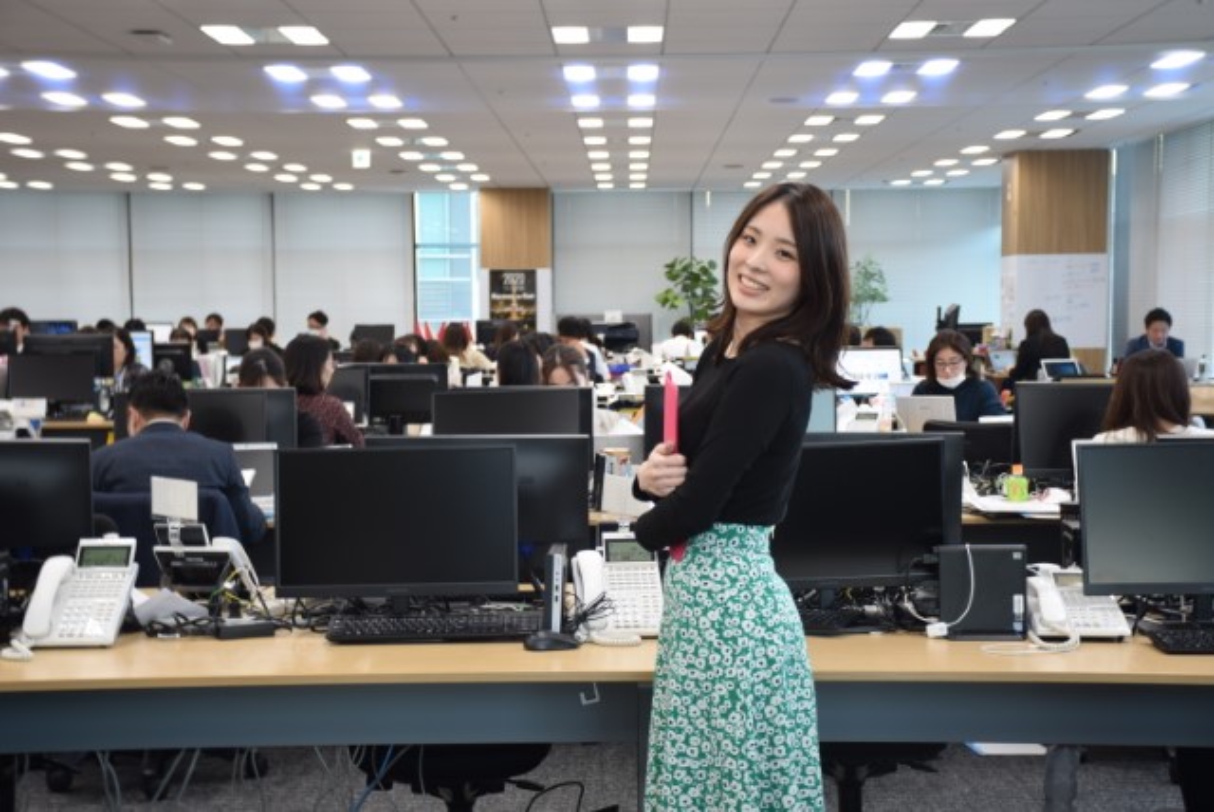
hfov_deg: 31.9
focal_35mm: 63
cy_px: 406
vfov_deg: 21.6
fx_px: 2126
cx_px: 607
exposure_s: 1/20
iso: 320
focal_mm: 42
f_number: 4.5
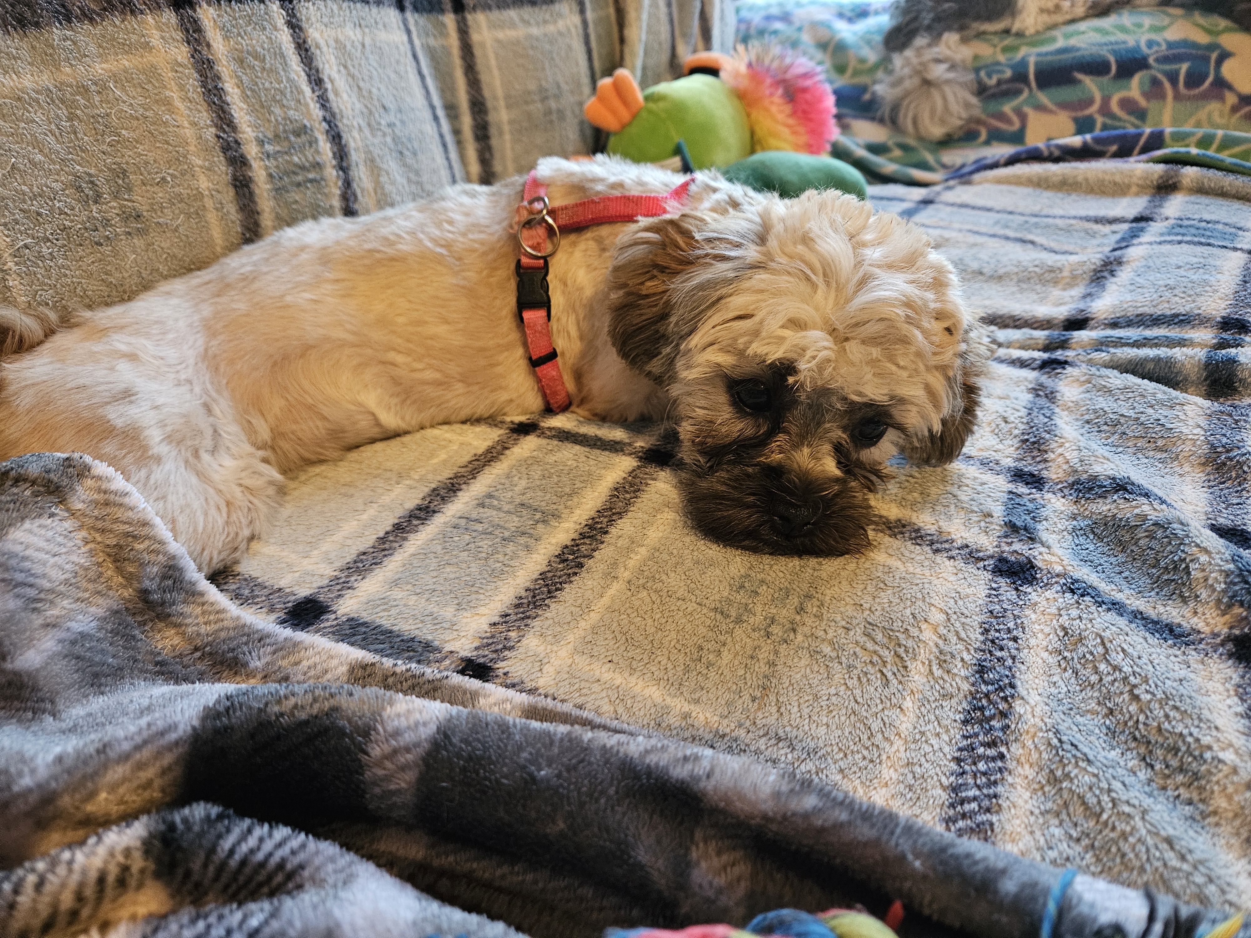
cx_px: 626
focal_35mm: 23
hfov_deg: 73.9
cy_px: 469
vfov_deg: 58.9
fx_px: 831
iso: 640
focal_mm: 5.4
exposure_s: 1/40
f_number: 1.8
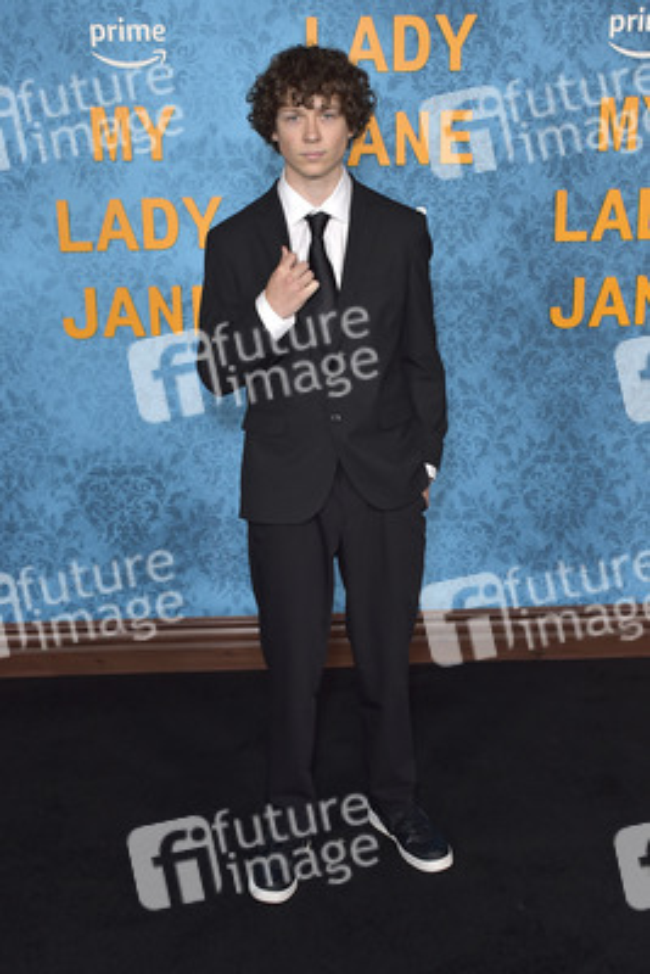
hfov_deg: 33.4
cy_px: 487
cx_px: 325
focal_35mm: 40
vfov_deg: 48.4
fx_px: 1082
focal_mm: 40
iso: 640
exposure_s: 1/200
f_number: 6.3
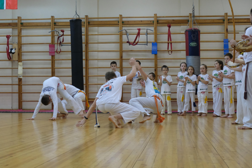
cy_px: 84
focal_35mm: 68
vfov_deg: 20.0
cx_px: 126
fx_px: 476
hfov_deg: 29.7
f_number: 5.6
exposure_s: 1/300
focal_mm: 45
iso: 6400
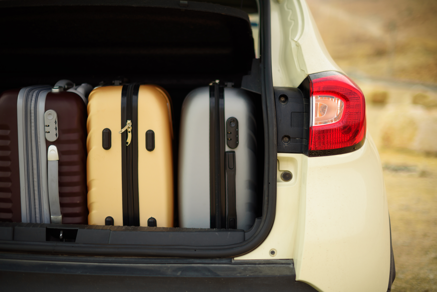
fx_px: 607
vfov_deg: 27.0
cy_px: 146
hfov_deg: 39.6
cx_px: 218
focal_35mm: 50
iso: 100
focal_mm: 50
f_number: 1.6
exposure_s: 1/3200
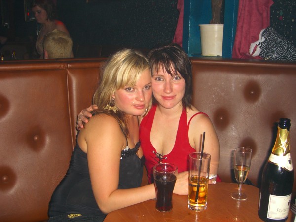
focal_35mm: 38
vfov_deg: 37.7
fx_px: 325
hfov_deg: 49.0
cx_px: 148
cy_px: 111
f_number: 2.8
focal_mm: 7.9
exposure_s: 1/60
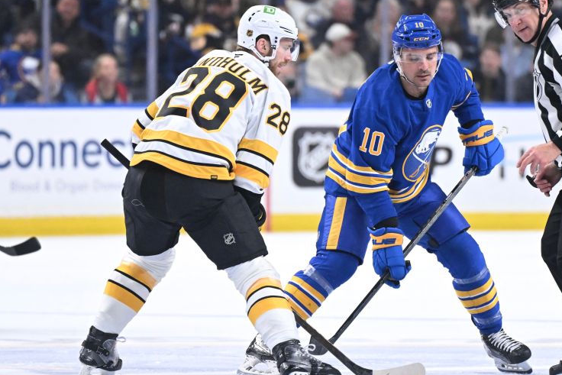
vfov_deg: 6.0
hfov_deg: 8.9
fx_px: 3607
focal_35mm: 231
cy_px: 201
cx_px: 312
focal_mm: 200
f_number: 2.8
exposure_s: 1/2000
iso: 4000
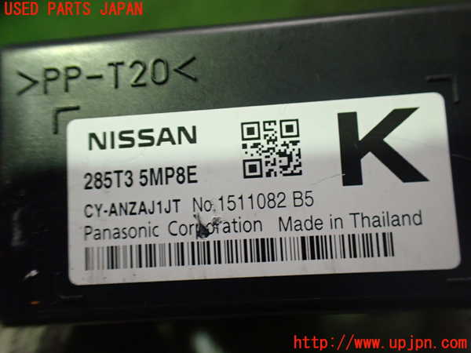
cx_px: 236
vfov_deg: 46.8
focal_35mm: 30
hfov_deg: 60.0
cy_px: 176
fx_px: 408
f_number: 2.3
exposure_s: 1/60
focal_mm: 5.4
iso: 800
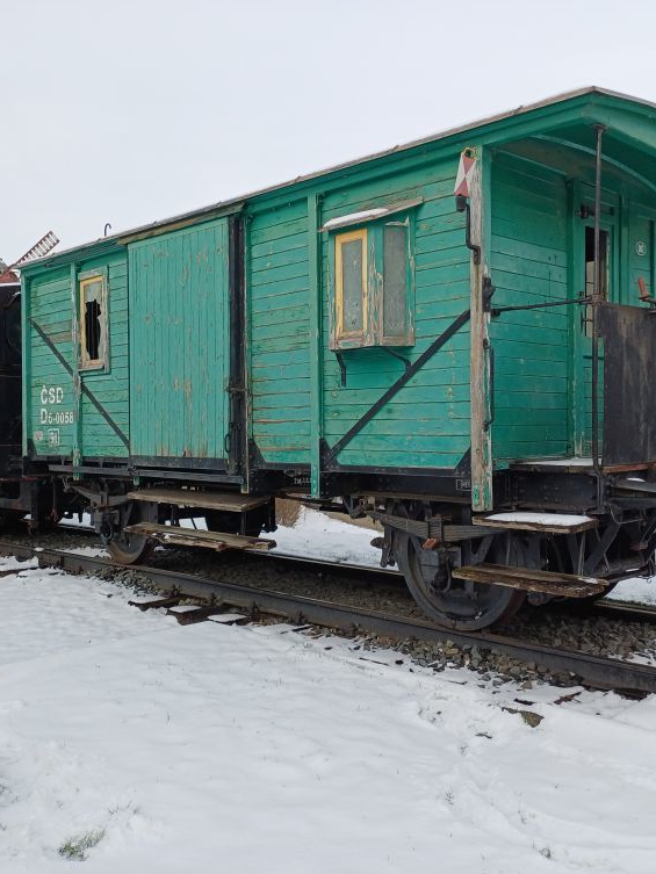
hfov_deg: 41.8
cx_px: 304
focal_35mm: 34
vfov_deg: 53.9
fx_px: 859
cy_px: 440
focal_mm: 4.65
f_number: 1.8
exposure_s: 1/505
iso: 50
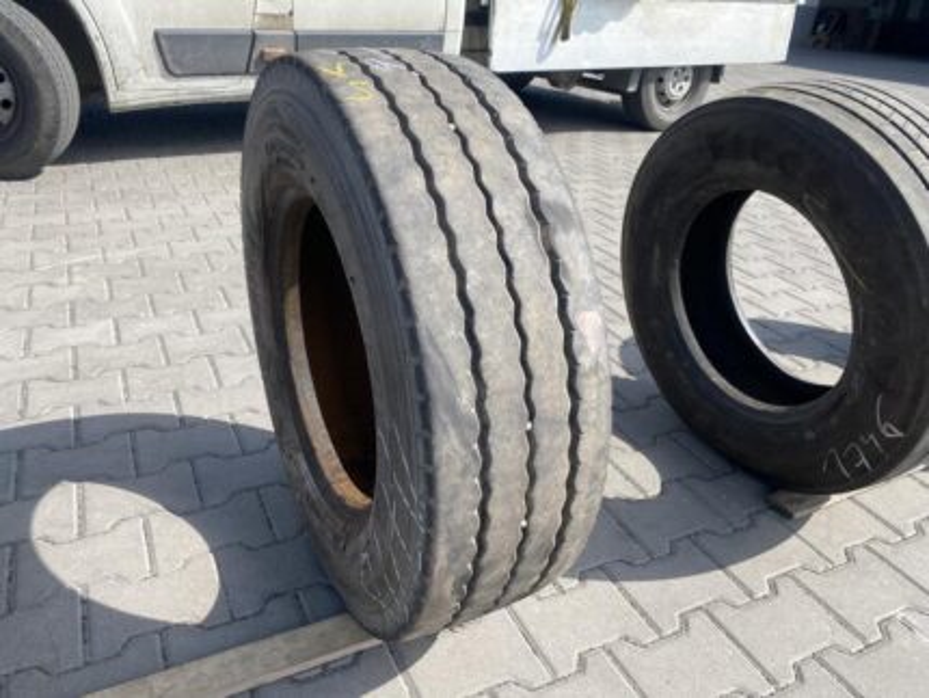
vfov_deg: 53.1
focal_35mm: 26
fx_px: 698
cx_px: 464
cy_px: 349
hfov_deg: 67.3
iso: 32
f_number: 1.8
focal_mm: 4.25
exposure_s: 1/1522
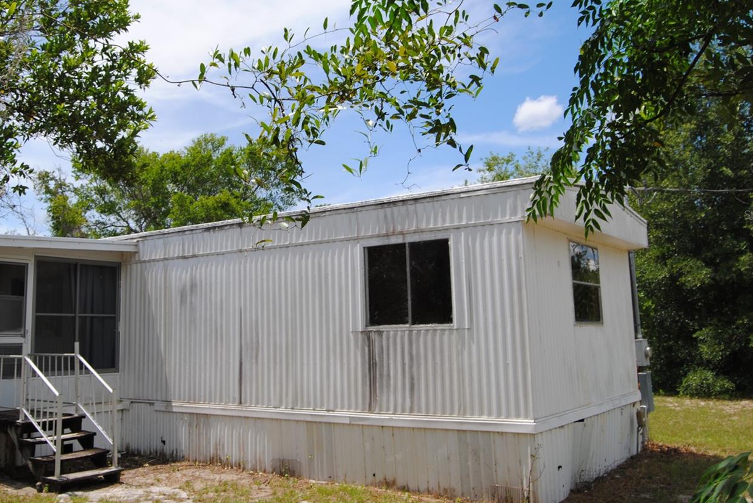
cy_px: 215
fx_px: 733
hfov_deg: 54.1
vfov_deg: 37.8
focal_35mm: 35
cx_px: 311
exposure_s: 1/320
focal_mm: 18
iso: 100
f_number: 9
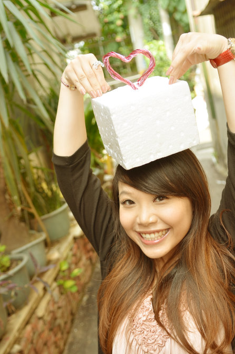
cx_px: 135
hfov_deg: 31.0
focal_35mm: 43
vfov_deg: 45.5
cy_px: 181
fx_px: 423
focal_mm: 24
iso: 100
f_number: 3.2
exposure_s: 1/160
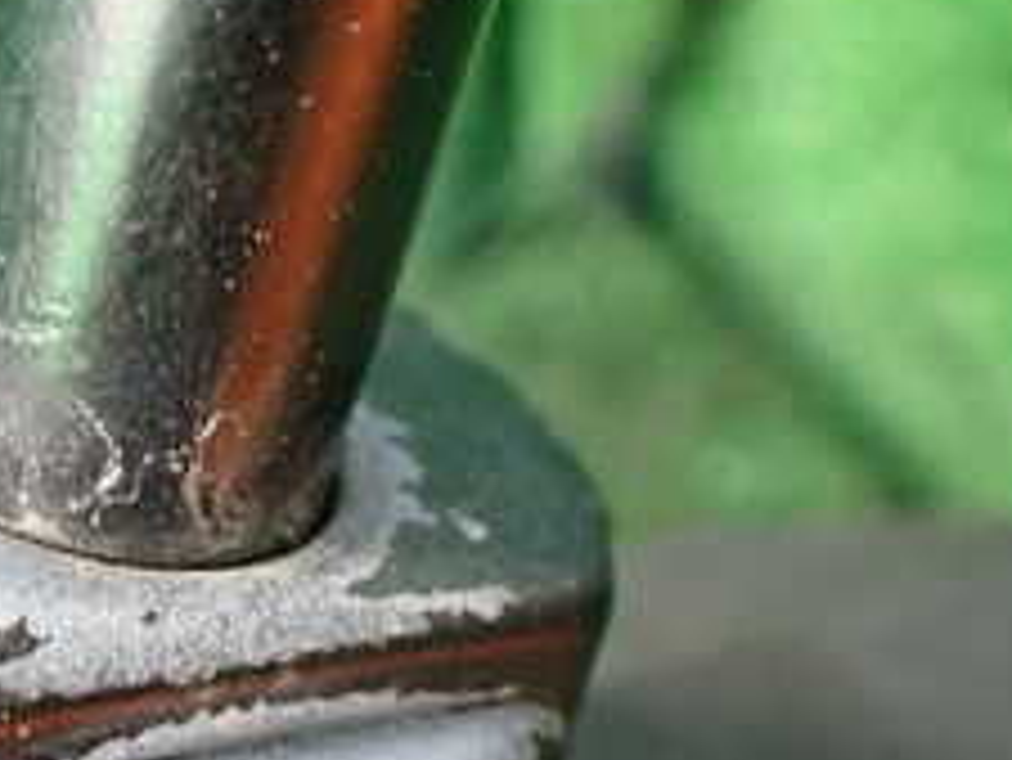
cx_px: 54
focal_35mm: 80
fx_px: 2340
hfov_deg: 23.6
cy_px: 621
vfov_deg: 18.3
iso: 800
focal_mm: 5.4
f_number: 2.3
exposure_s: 1/60
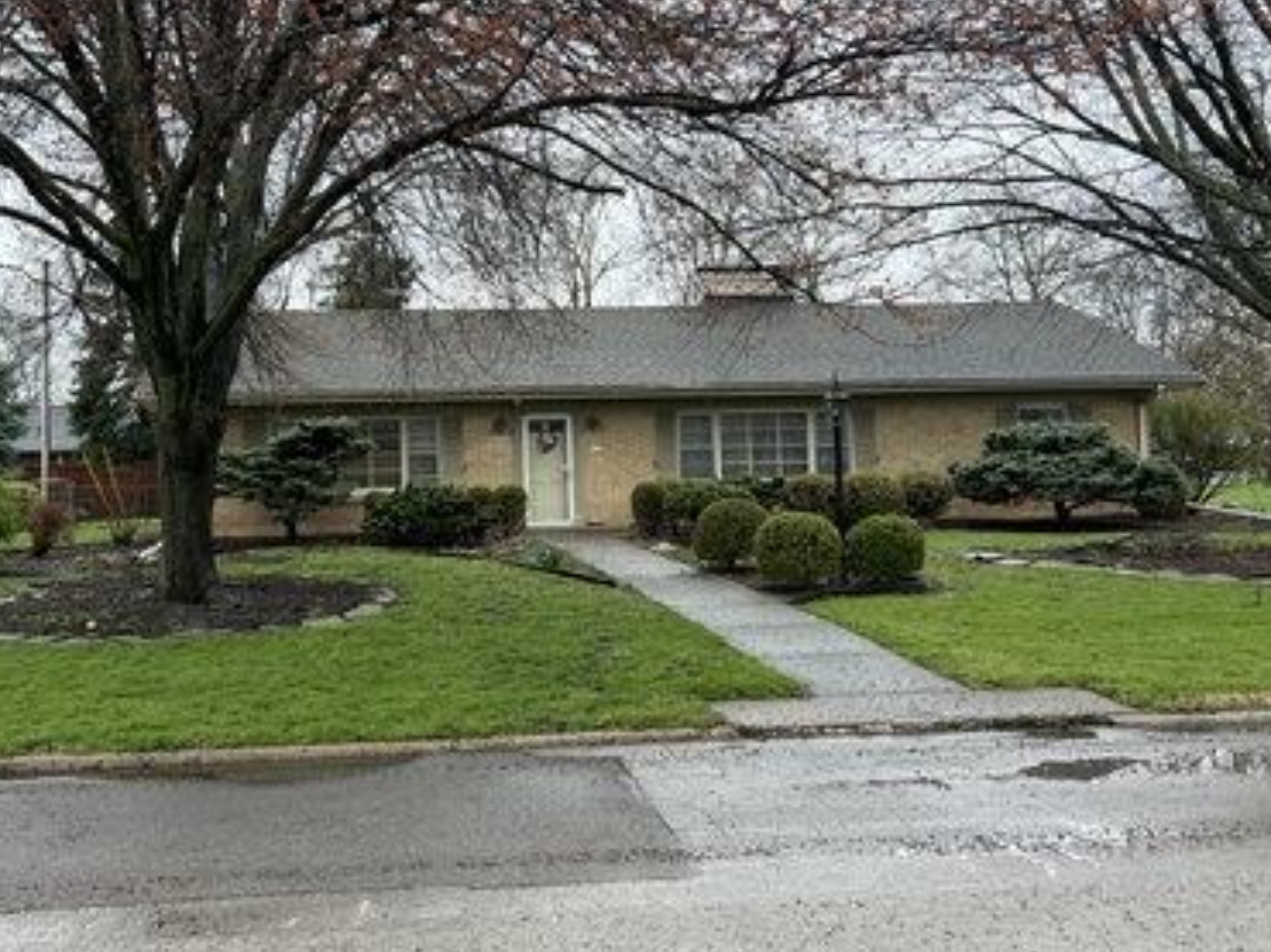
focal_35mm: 36
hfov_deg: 50.9
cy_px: 402
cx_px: 484
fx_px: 1321
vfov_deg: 39.5
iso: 50
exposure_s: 1/458
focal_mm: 5.7
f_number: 1.5
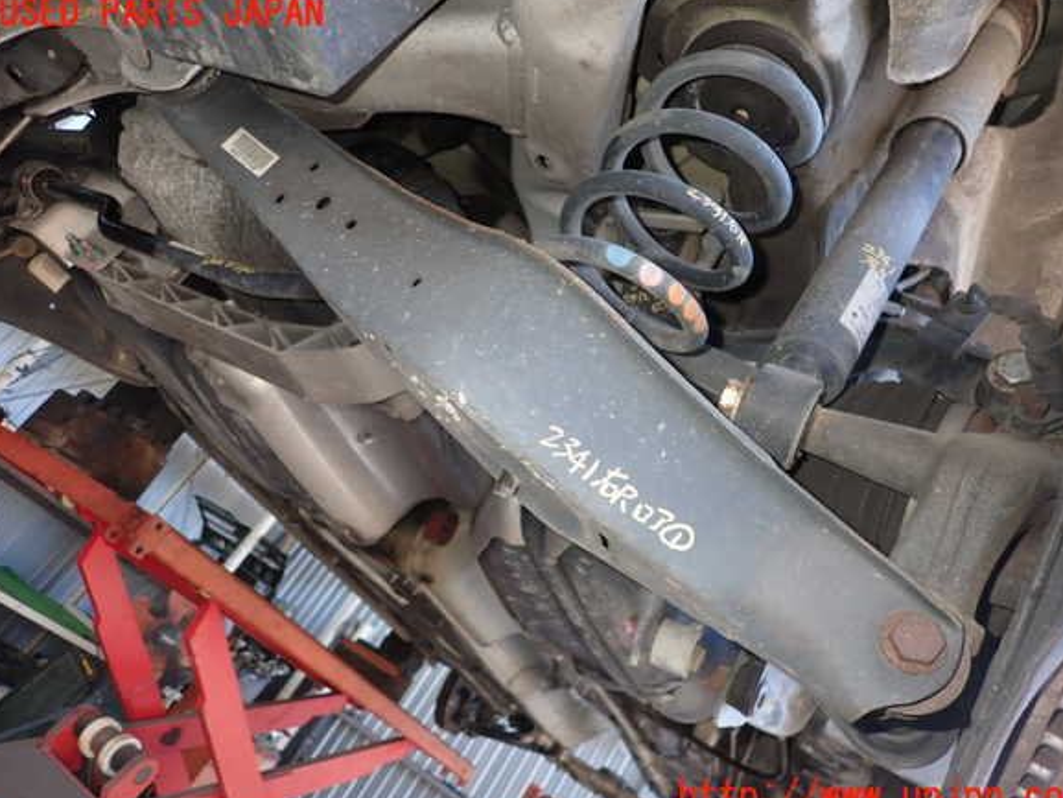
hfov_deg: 67.3
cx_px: 542
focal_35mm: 26
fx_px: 799
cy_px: 405
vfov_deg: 53.1
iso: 100
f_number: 2
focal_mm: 4.5
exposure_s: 1/60
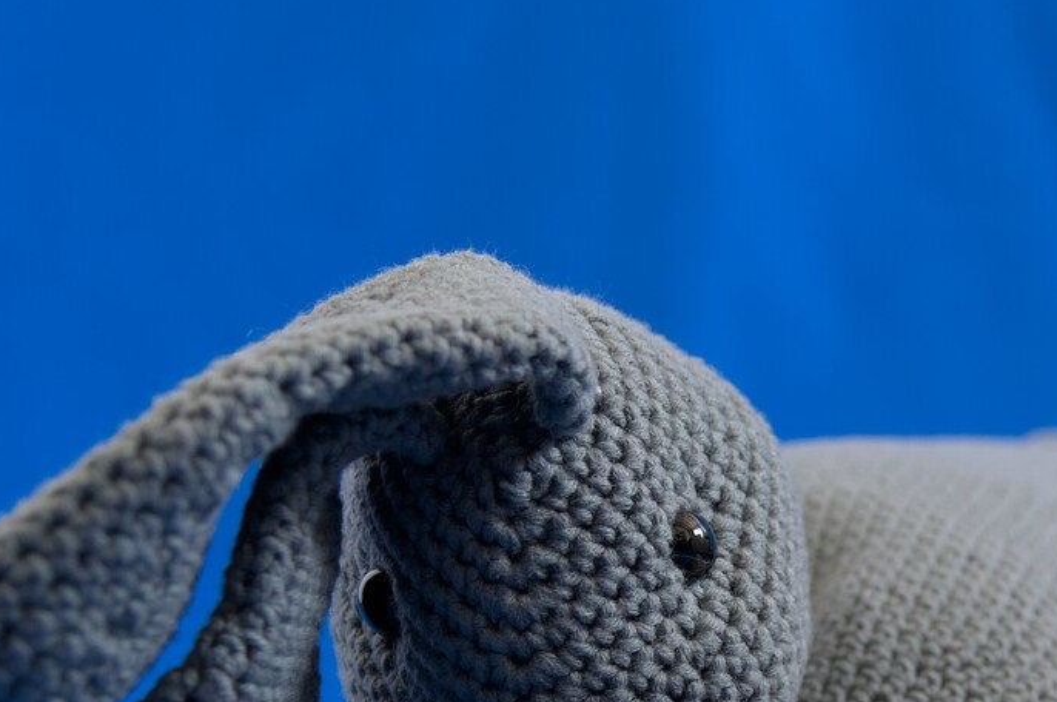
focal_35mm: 98
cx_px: 849
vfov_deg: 13.8
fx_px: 2875
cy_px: 610
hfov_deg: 20.6
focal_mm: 32
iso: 560
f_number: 3.5
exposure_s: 1/50
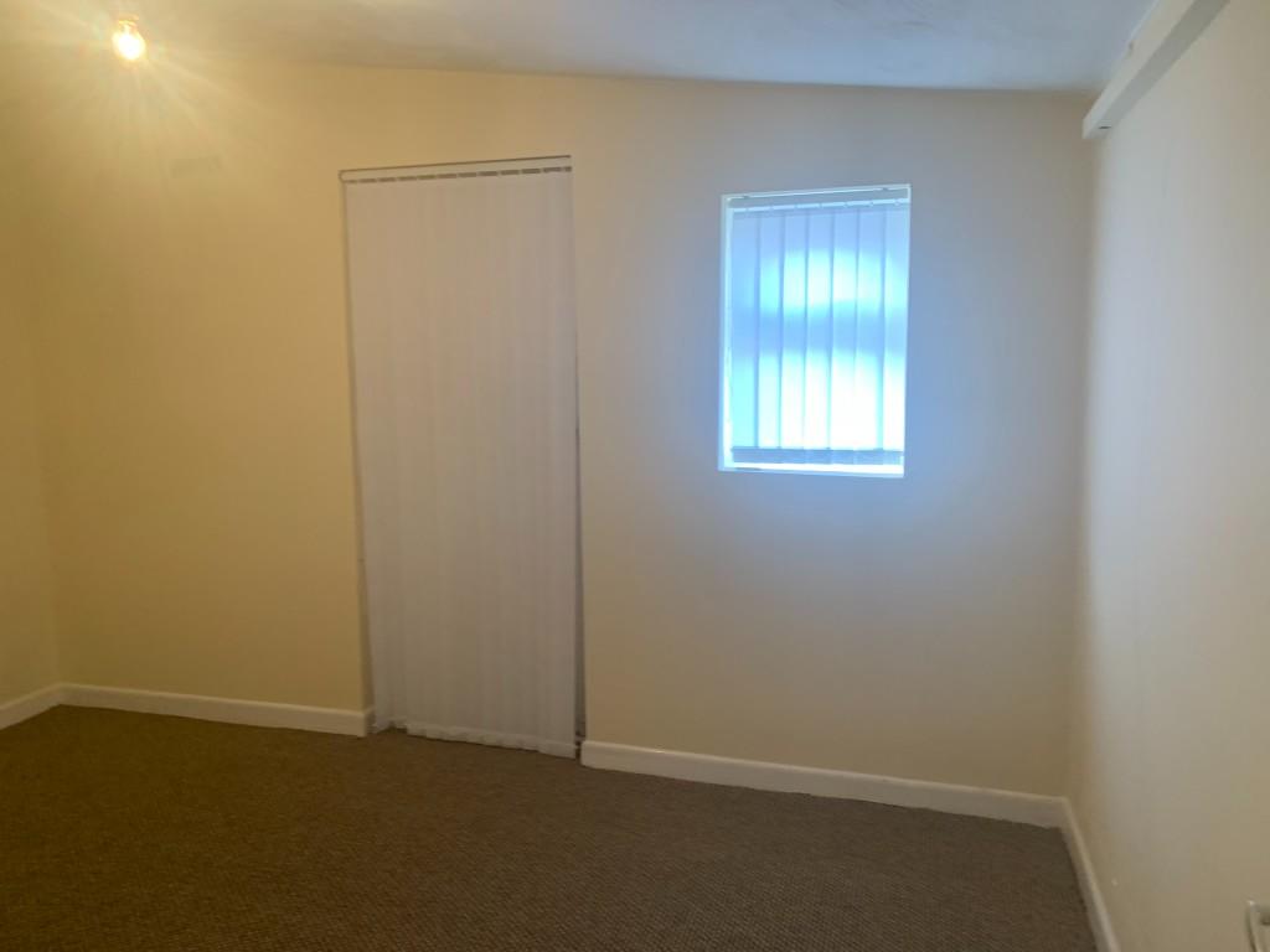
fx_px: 954
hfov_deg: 67.3
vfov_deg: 53.1
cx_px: 635
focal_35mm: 26
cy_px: 476
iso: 125
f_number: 1.8
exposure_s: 1/50
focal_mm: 4.25
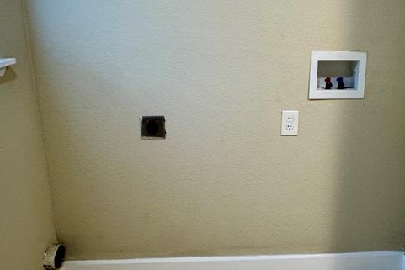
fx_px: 349
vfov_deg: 41.2
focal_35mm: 31
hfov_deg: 59.9
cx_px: 239
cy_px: 69
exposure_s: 1/120
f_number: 2.2
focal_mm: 2.22
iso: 250
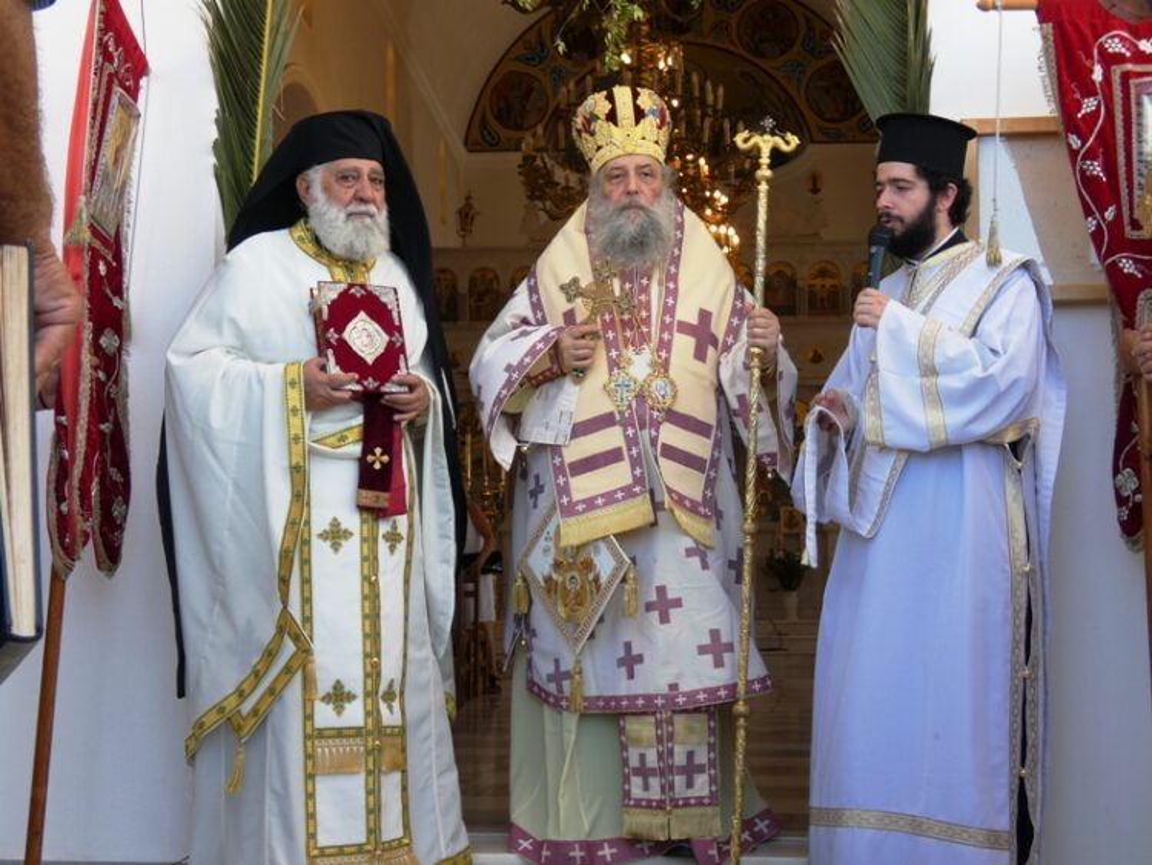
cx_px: 576
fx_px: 1831
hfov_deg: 34.9
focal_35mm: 55
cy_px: 432
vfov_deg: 26.6
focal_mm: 9.9
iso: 80
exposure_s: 1/100
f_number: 4
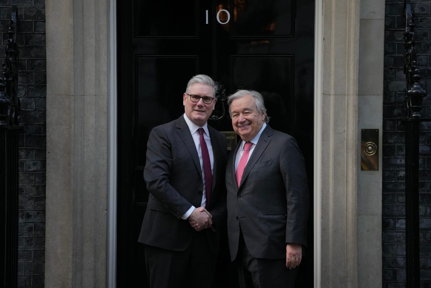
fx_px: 2396
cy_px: 144
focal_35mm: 200
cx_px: 216
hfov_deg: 10.3
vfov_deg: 6.9
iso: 1600
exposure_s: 1/640
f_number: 2.8
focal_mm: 200
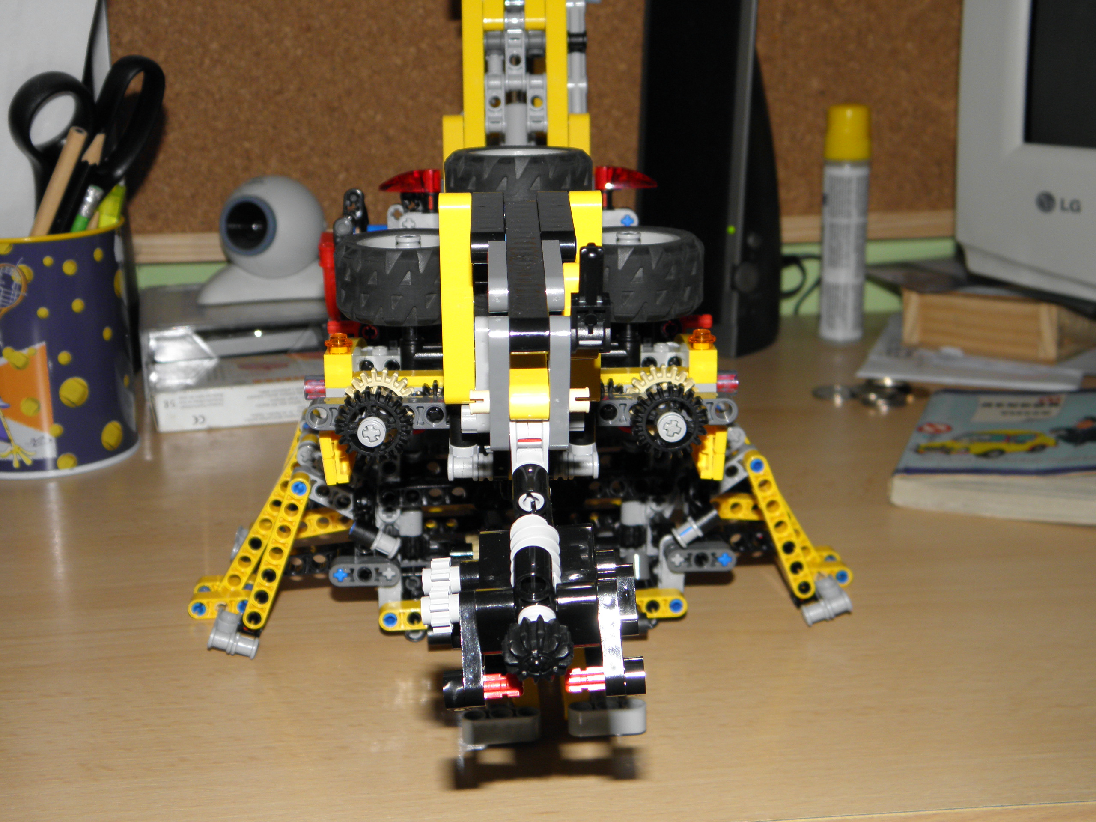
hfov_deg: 40.4
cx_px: 548
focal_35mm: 47
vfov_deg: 30.9
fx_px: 1488
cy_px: 411
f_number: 3.9
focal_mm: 8.6
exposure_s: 1/100
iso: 100
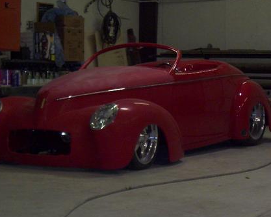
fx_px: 722
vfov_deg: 17.1
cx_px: 134
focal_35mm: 90
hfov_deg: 21.3
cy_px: 97
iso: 140
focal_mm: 9.98
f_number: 3.54
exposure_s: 1/46.6
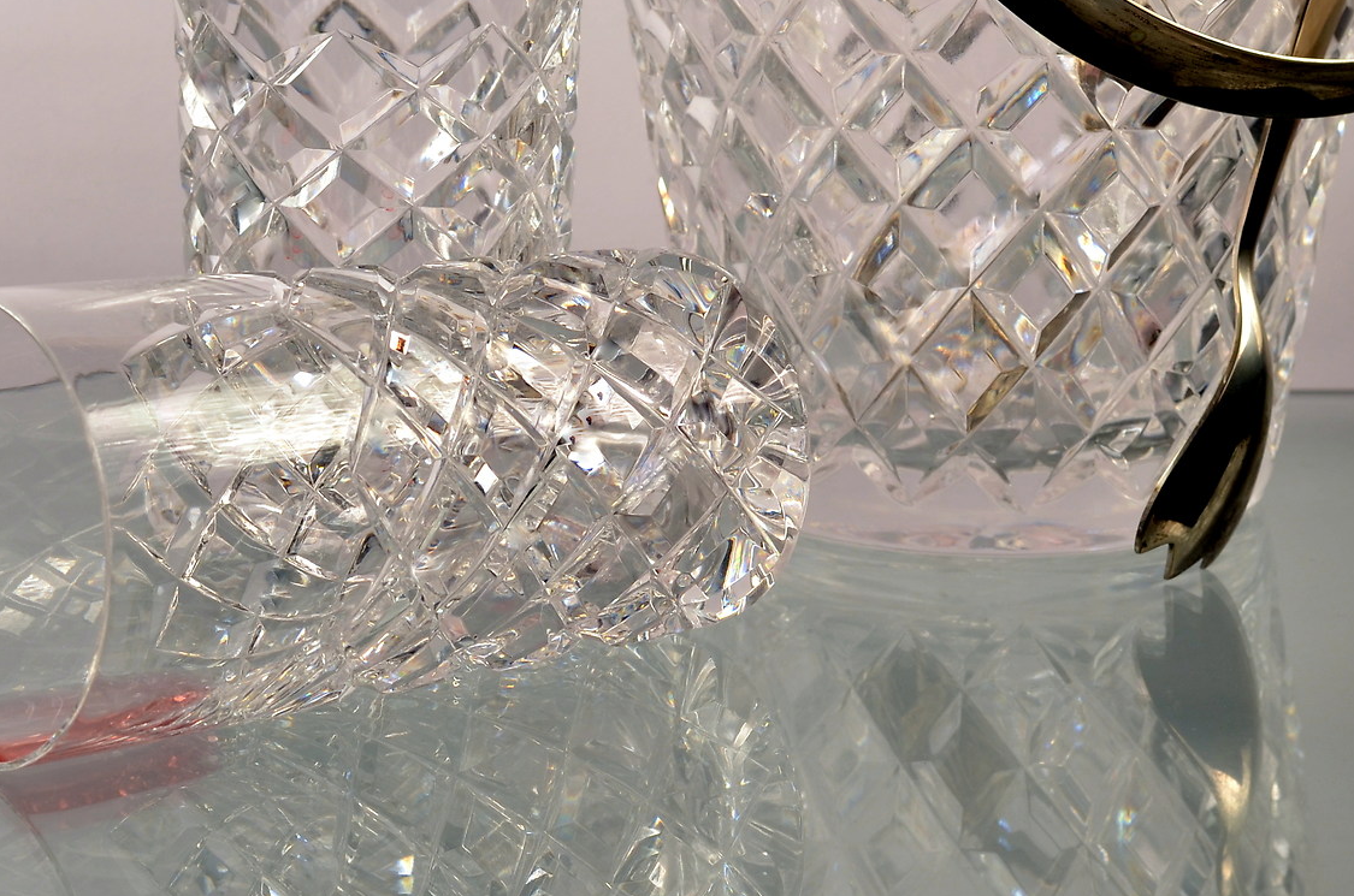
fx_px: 6005
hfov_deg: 12.9
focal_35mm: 160
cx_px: 496
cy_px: 219
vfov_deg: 8.5
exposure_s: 1/5
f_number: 8
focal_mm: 50
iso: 100
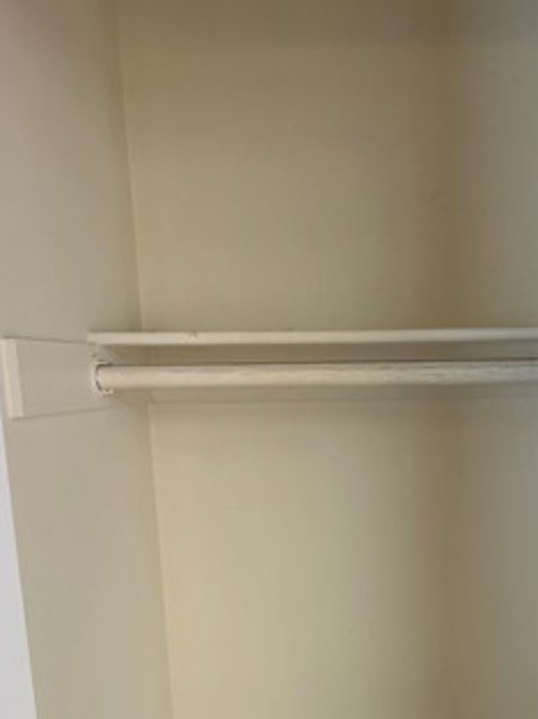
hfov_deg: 27.1
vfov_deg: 33.6
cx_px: 398
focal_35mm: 53
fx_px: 1100
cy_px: 694
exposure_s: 1/60
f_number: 1.6
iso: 80
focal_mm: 5.96
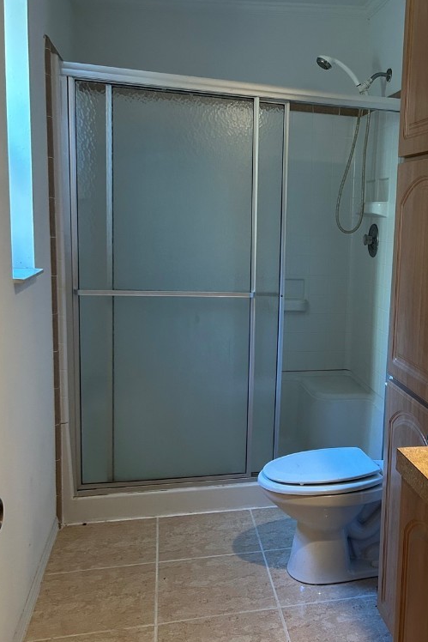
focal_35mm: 37
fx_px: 659
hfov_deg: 34.4
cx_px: 365
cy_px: 321
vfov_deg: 51.9
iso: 320
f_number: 1.5
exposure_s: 1/60
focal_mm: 5.7
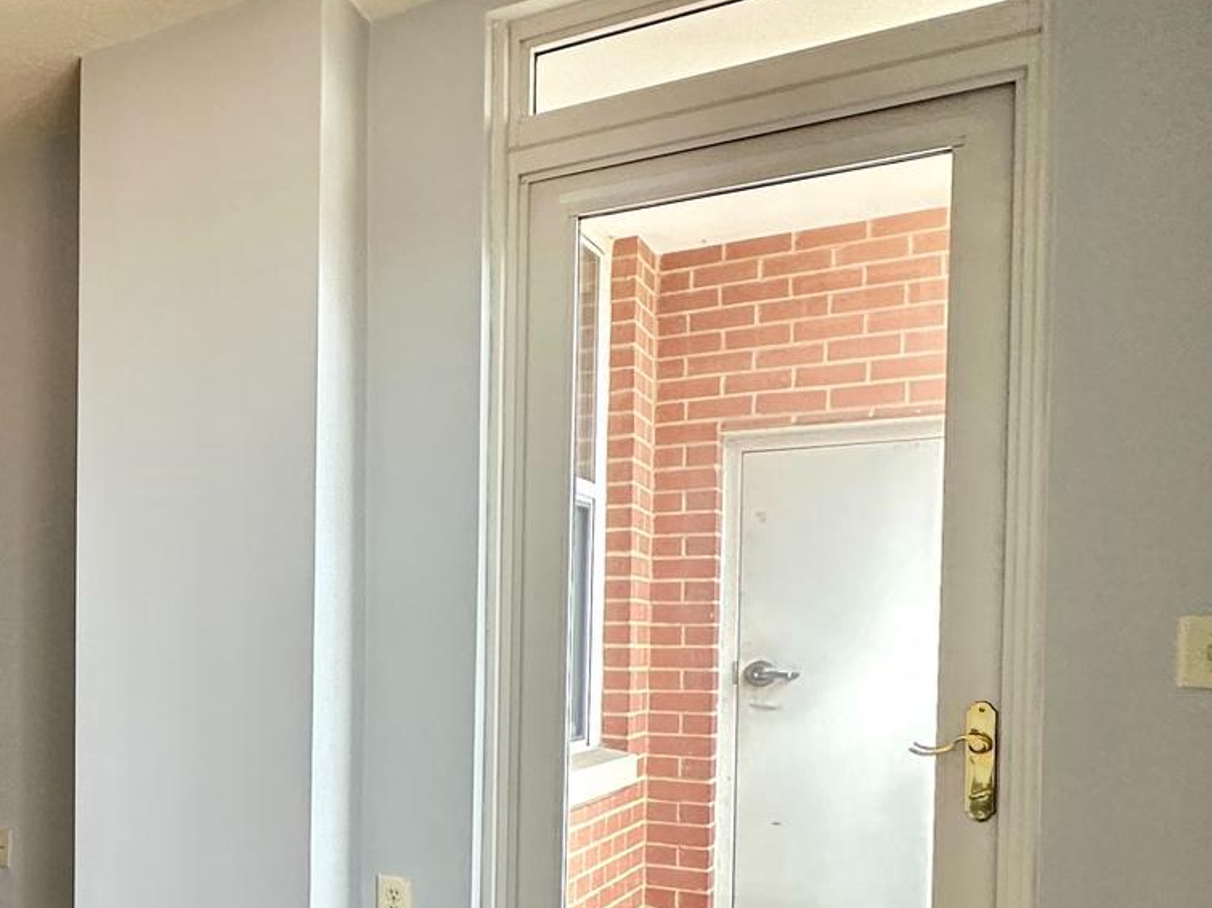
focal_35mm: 38
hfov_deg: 38.5
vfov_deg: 36.9
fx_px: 1330
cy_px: 674
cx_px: -185
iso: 250
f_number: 2.2
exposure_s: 1/120
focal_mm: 2.22
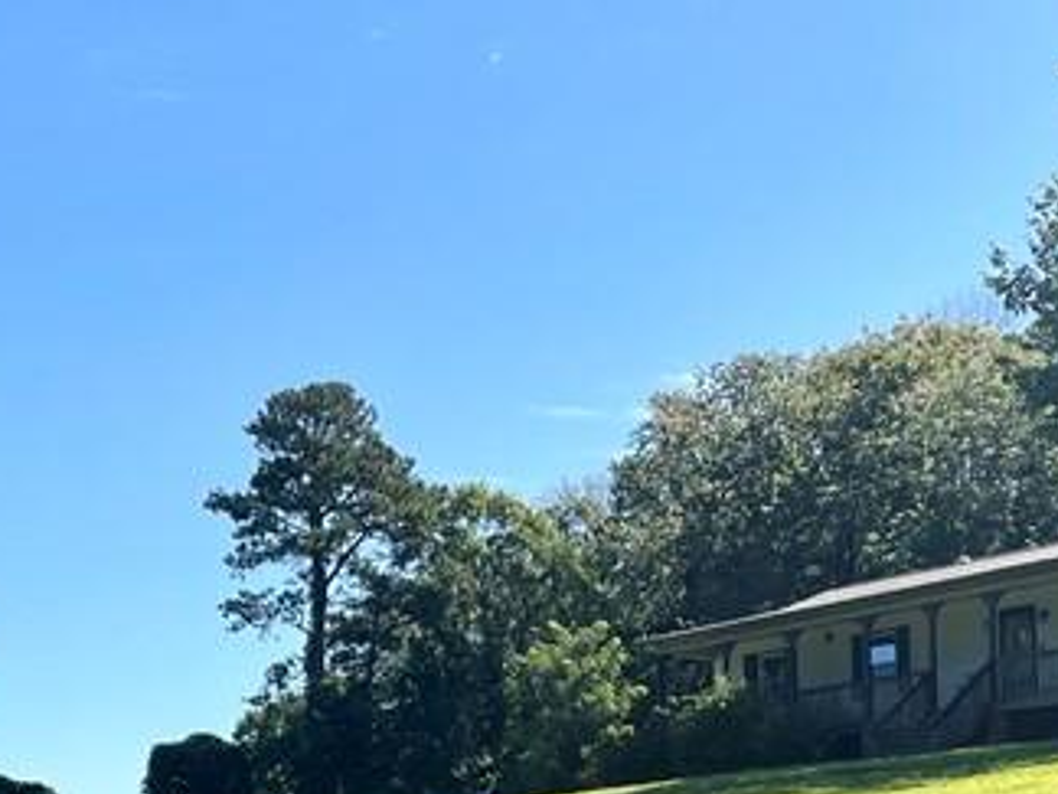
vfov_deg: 17.6
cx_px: 477
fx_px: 2415
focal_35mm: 79
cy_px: 990
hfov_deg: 24.7
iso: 32
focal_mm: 5.1
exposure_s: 1/2660
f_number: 1.6
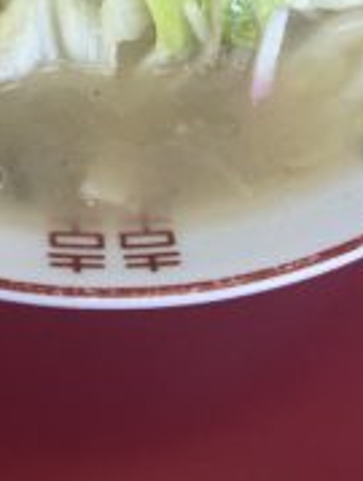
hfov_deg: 18.8
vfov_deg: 22.3
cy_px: -150
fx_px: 1087
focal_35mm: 78
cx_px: 69
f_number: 1.8
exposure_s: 1/30
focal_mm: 3.99
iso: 25
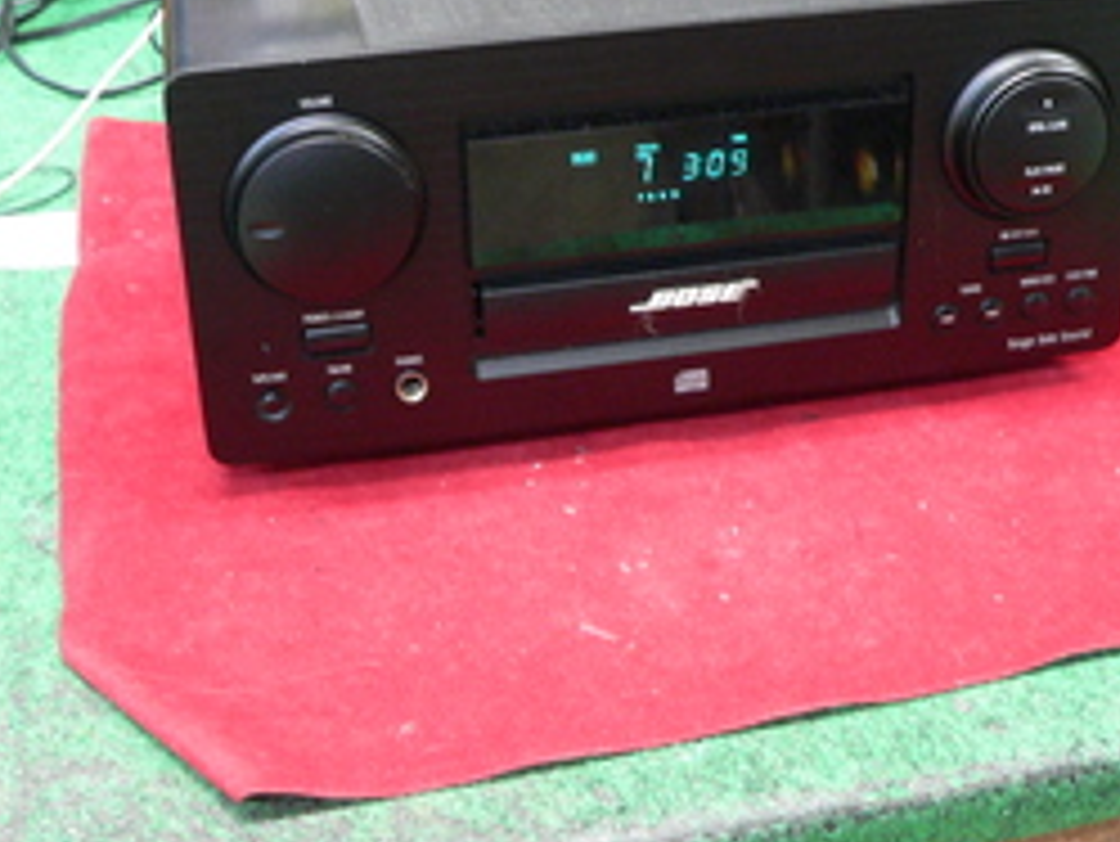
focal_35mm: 55
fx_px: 1780
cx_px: 531
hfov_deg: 34.9
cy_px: 245
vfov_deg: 26.3
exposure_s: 1/4
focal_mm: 6
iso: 200
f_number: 2.8
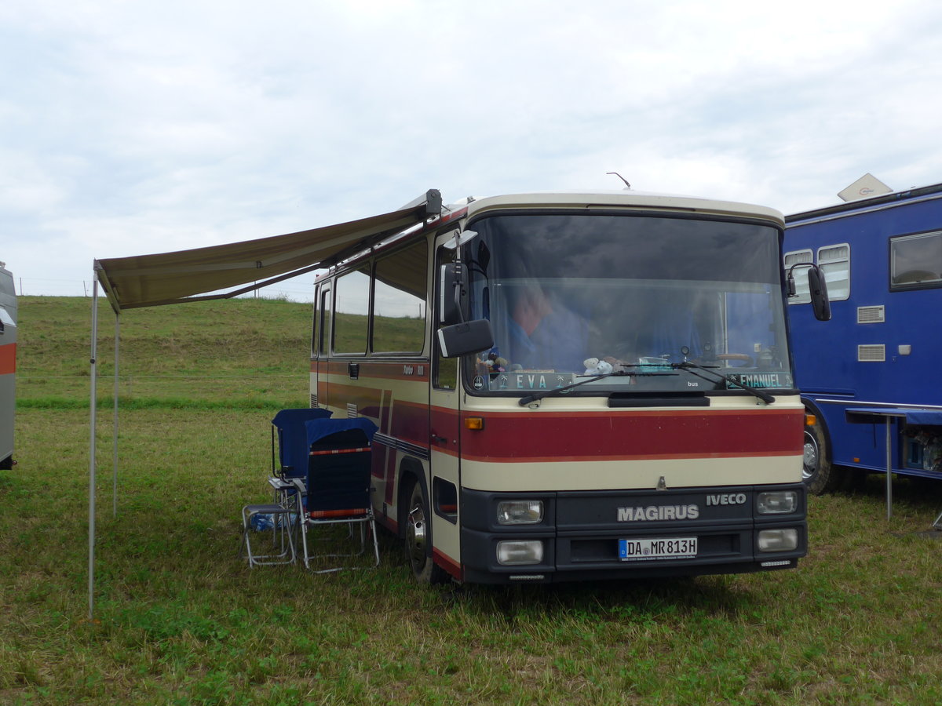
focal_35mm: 44
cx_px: 471
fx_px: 1197
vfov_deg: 32.9
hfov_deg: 42.9
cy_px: 353
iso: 80
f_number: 2.8
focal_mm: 9
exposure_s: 1/400
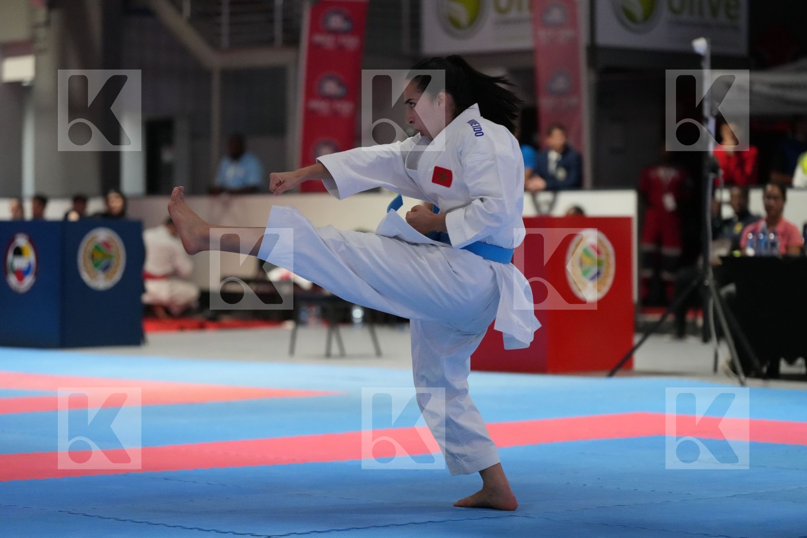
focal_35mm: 122
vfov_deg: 11.2
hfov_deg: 16.8
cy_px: 269
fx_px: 2735
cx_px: 404
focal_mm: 122
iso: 6400
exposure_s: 1/500
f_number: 2.8
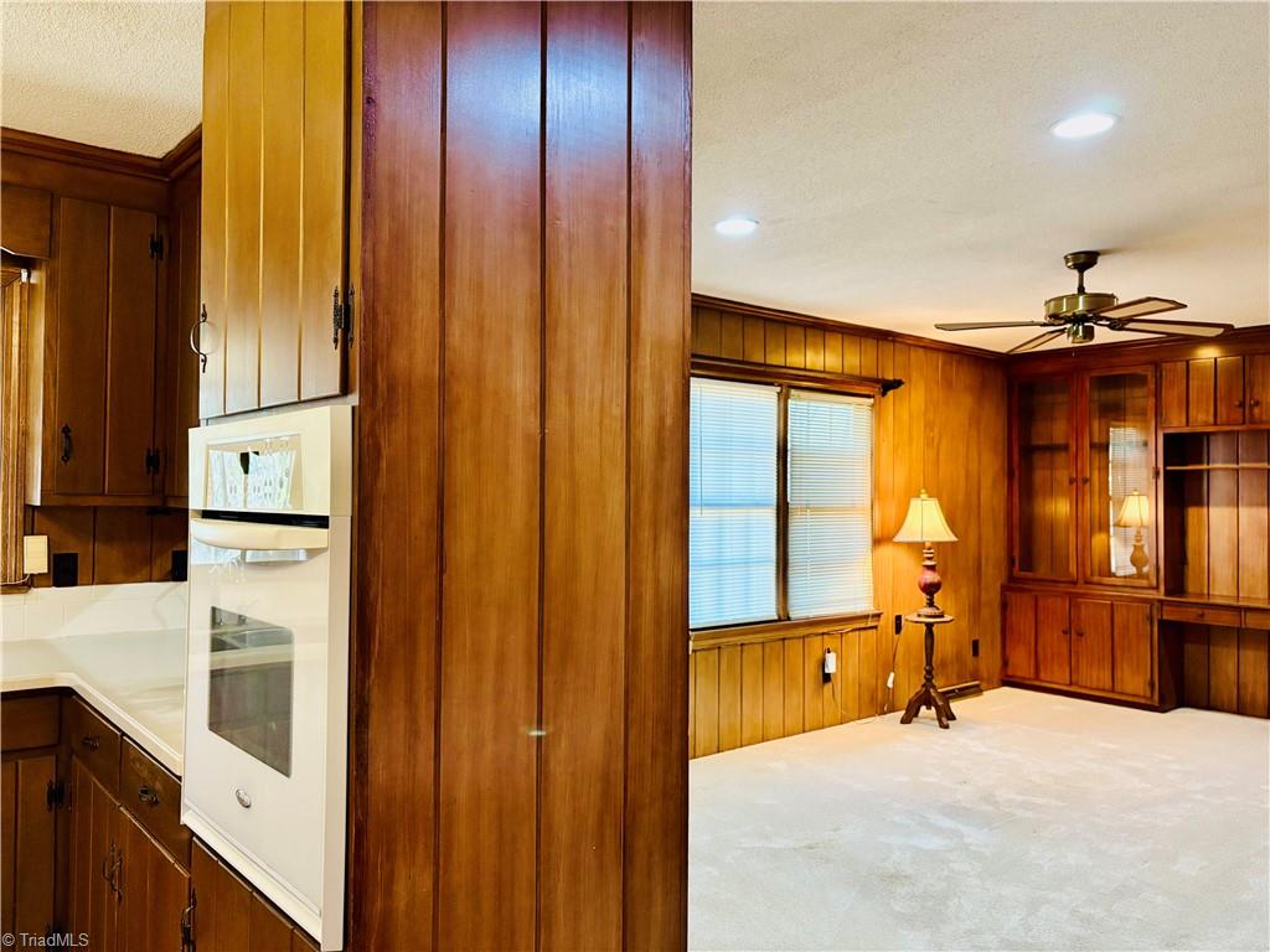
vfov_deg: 53.1
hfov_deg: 67.3
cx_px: 635
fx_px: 954
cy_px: 476
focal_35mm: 26
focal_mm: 5.96
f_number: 1.6
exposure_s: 1/60
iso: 320
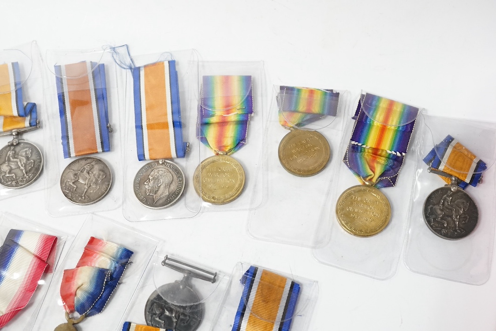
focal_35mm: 45
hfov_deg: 43.6
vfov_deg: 29.9
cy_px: 166
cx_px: 248
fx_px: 620
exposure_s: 1/80
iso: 2500
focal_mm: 30
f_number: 10
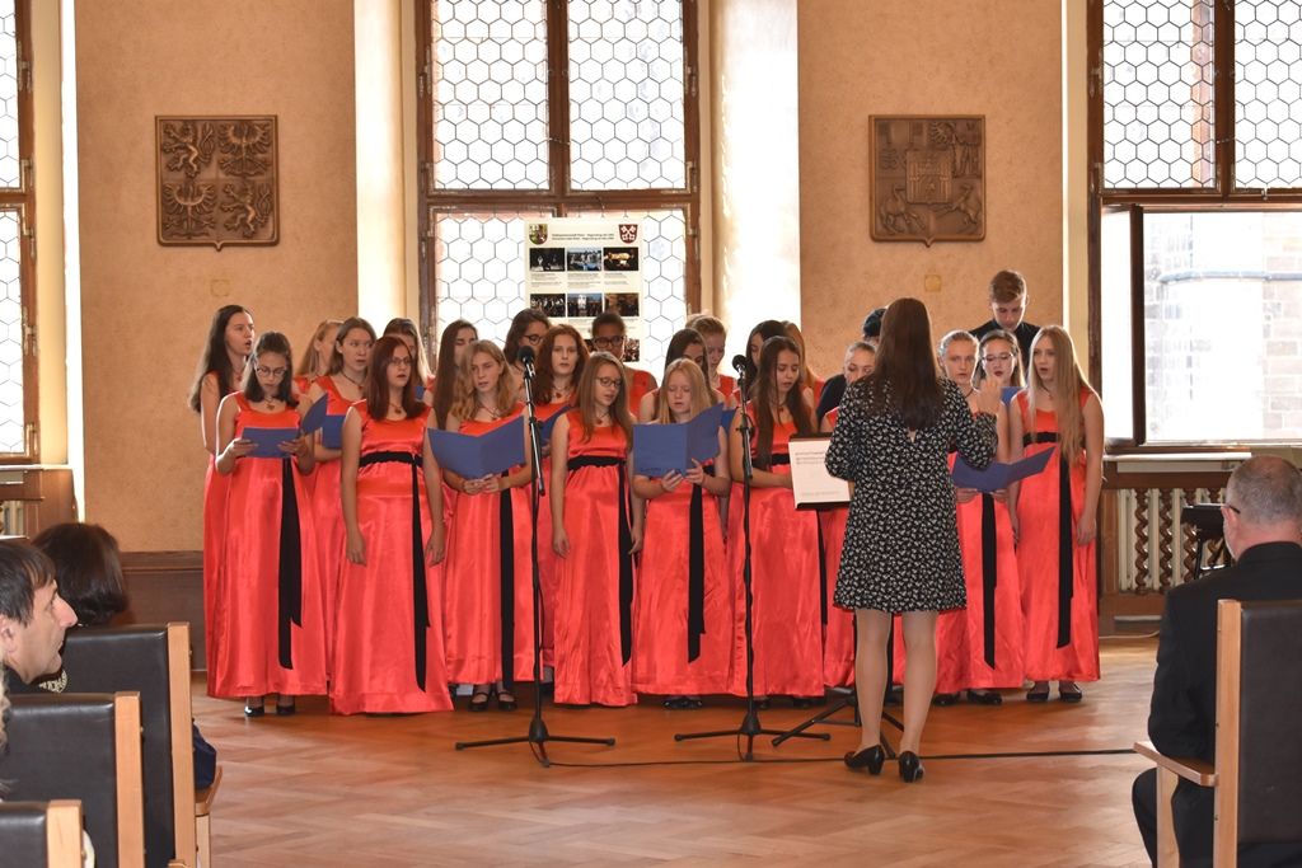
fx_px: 2604
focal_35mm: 72
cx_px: 651
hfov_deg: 28.1
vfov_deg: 18.9
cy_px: 434
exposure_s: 1/80
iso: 560
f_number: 5.3
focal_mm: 48
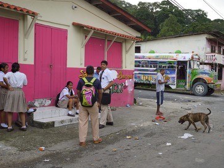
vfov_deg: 34.4
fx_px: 272
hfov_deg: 44.8
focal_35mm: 42
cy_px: 83
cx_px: 115
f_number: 9
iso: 400
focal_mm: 38
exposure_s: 1/200
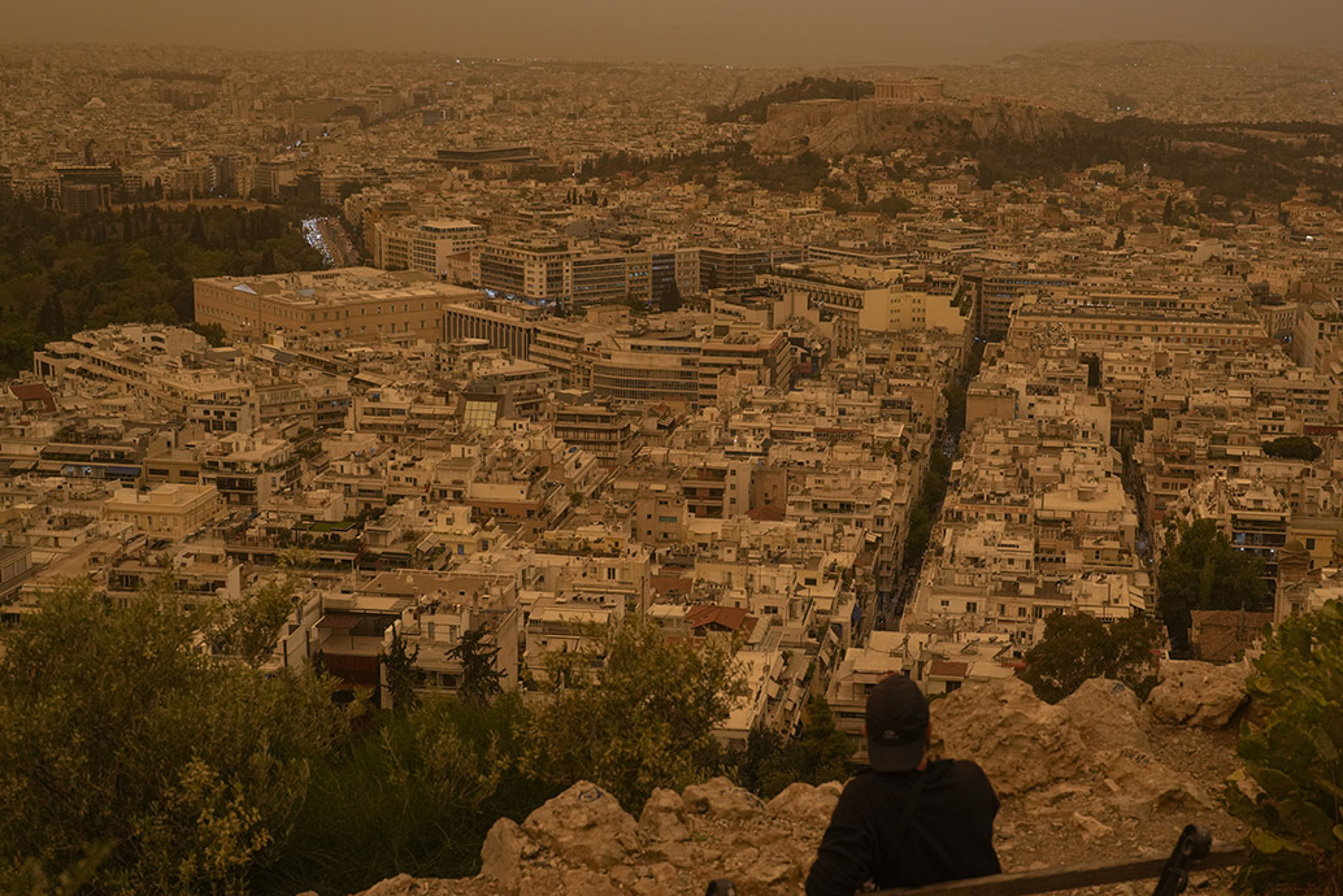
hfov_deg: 34.4
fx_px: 2164
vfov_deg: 23.4
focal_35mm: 58
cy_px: 458
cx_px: 772
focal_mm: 50
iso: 800
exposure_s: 1/100
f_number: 5
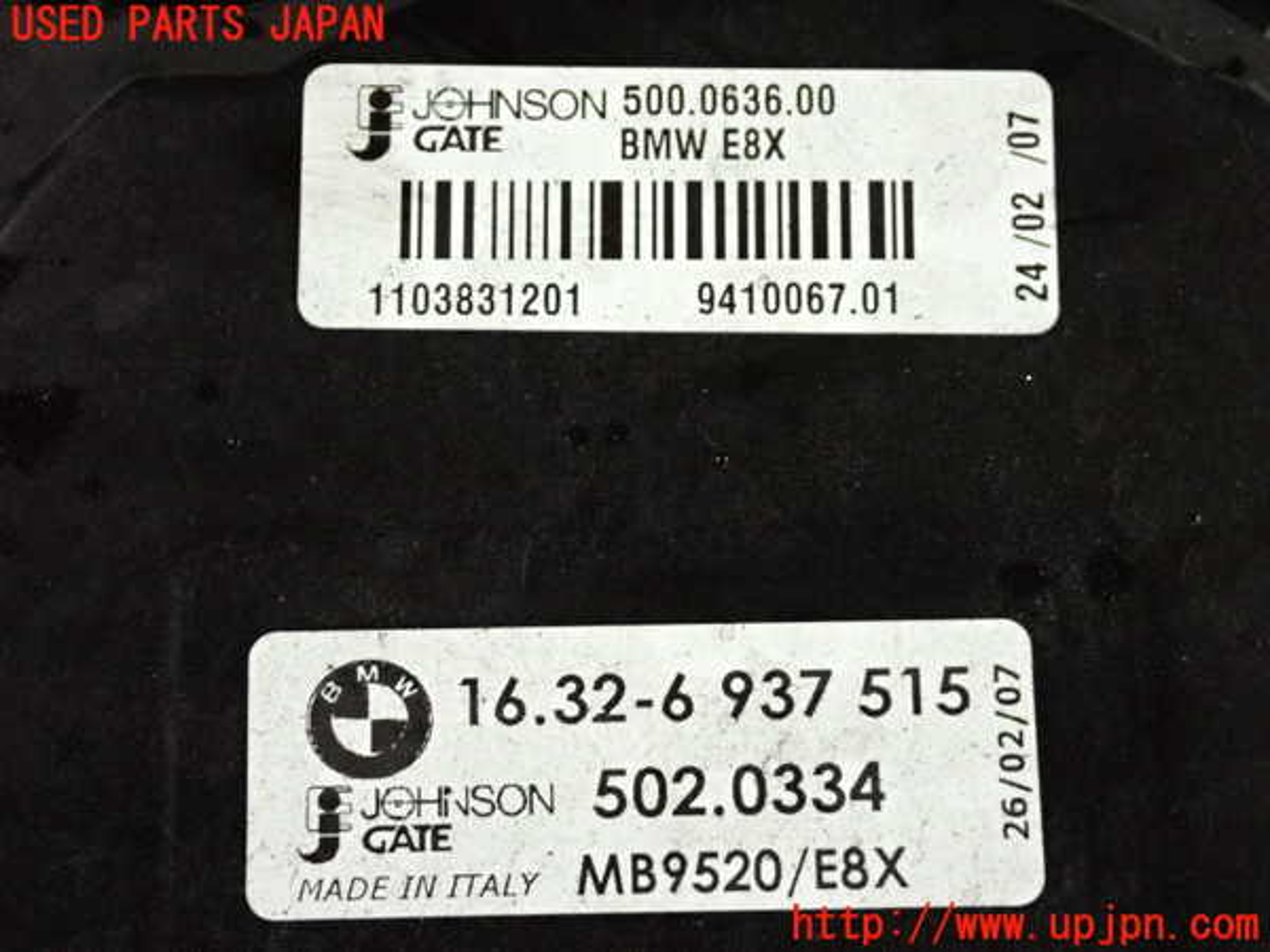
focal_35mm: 62
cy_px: 476
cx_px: 635
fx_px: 2275
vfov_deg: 23.7
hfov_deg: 31.2
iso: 2500
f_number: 3.6
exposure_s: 1/125
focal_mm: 11.09
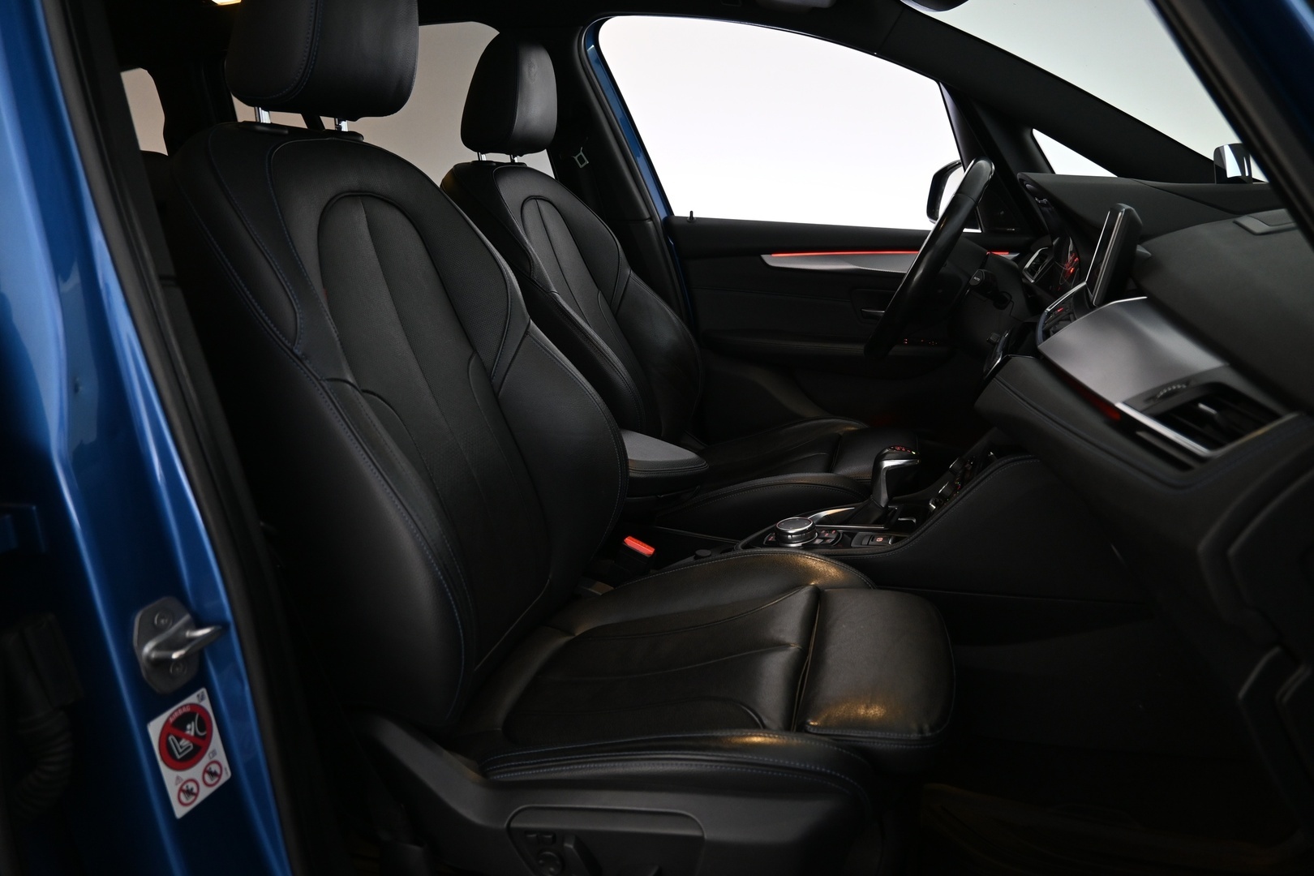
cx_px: 657
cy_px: 438
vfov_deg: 53.1
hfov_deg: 73.7
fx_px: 876
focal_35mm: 24
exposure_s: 1/25
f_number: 3.5
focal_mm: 16
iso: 900
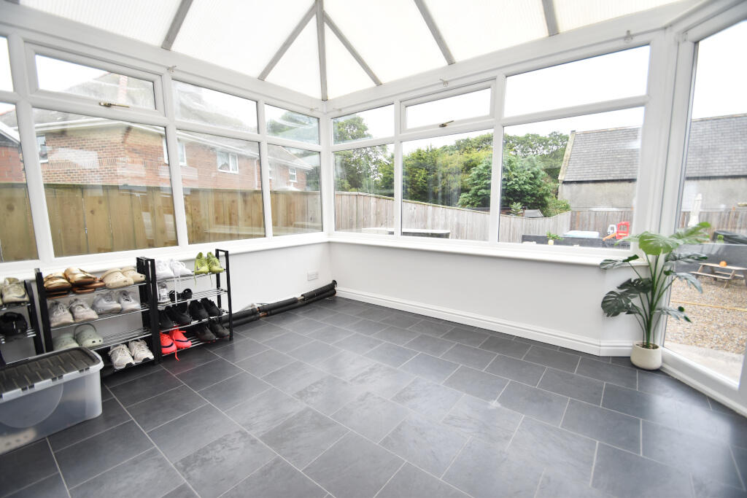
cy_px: 249
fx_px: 311
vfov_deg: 77.3
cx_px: 374
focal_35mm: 15
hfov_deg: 100.4
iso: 400
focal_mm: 10
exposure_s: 1/250
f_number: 5
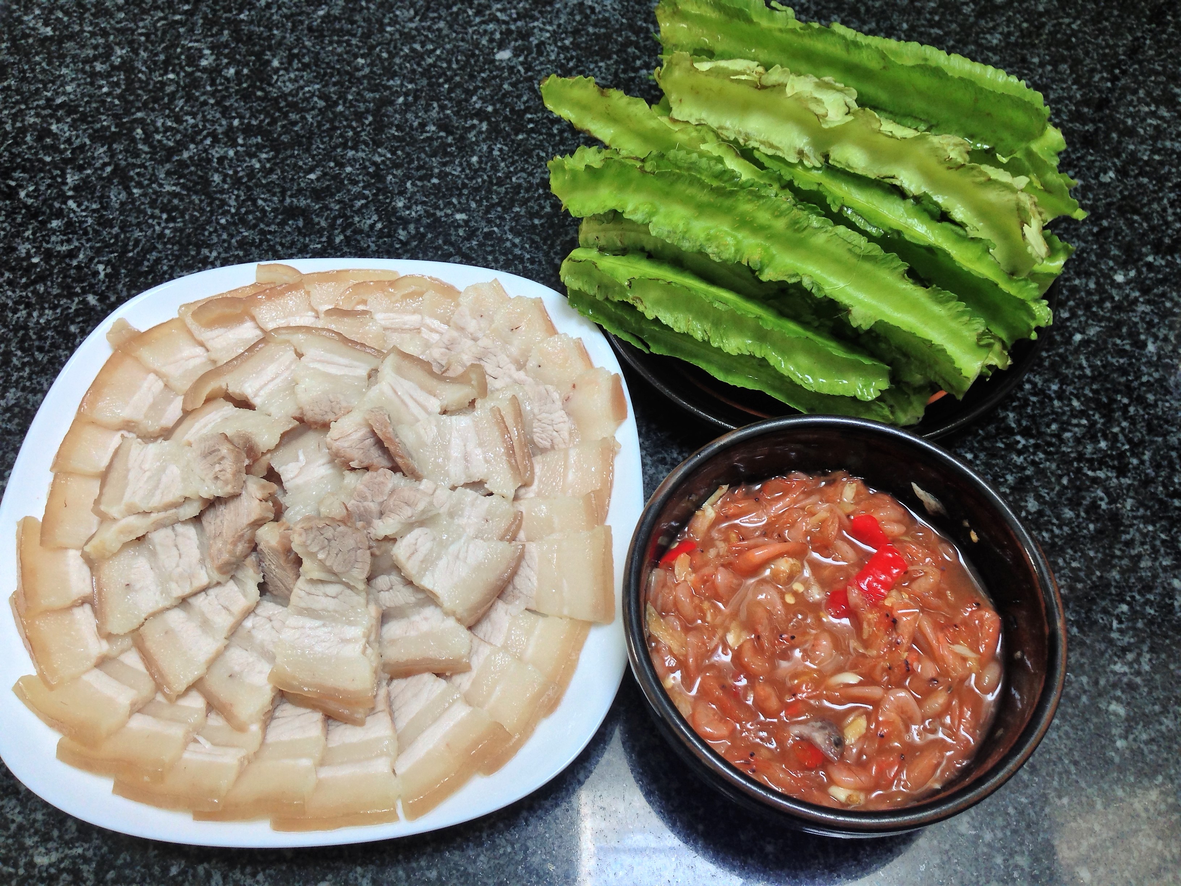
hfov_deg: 55.4
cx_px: 590
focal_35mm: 33
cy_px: 443
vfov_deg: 42.9
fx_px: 1126
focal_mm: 4.12
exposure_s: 1/60
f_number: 2.4
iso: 50
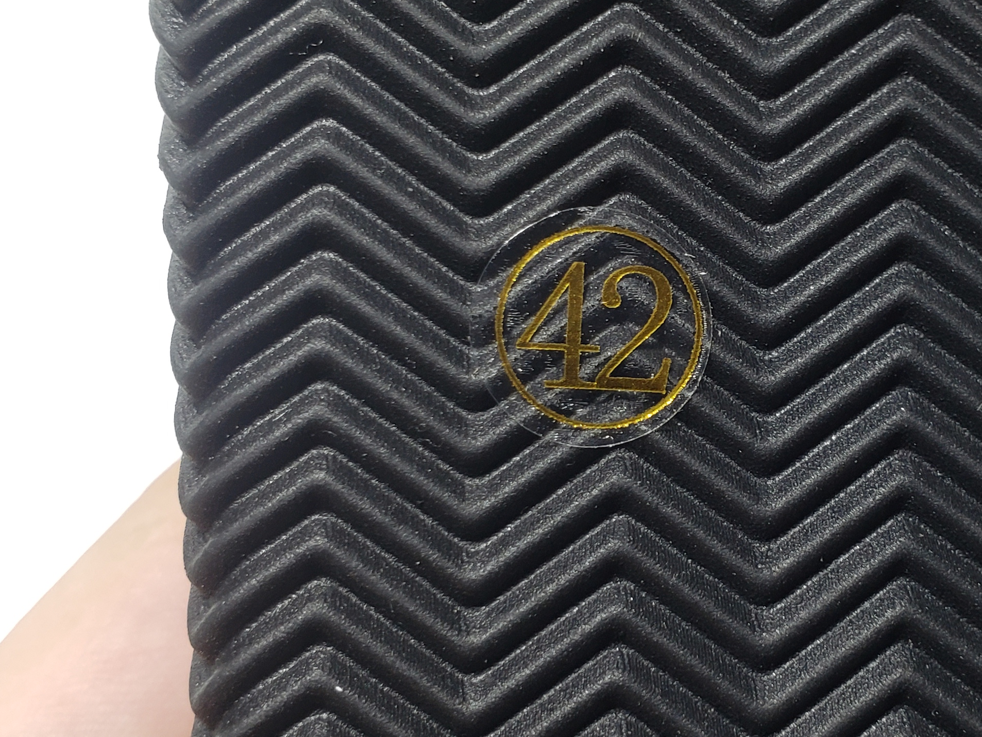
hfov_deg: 33.9
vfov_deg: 26.6
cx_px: 778
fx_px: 1560
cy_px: 370
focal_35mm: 55
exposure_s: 1/100
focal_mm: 4.3
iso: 80
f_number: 2.4
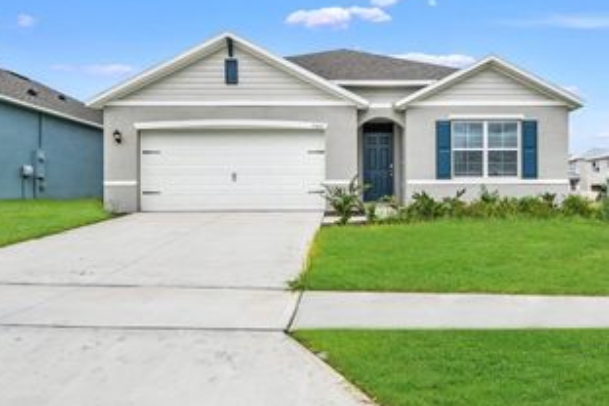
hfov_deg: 72.5
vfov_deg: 53.0
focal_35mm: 24
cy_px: 177
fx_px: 406
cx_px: 381
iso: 100
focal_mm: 10
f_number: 7.1
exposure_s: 1/100
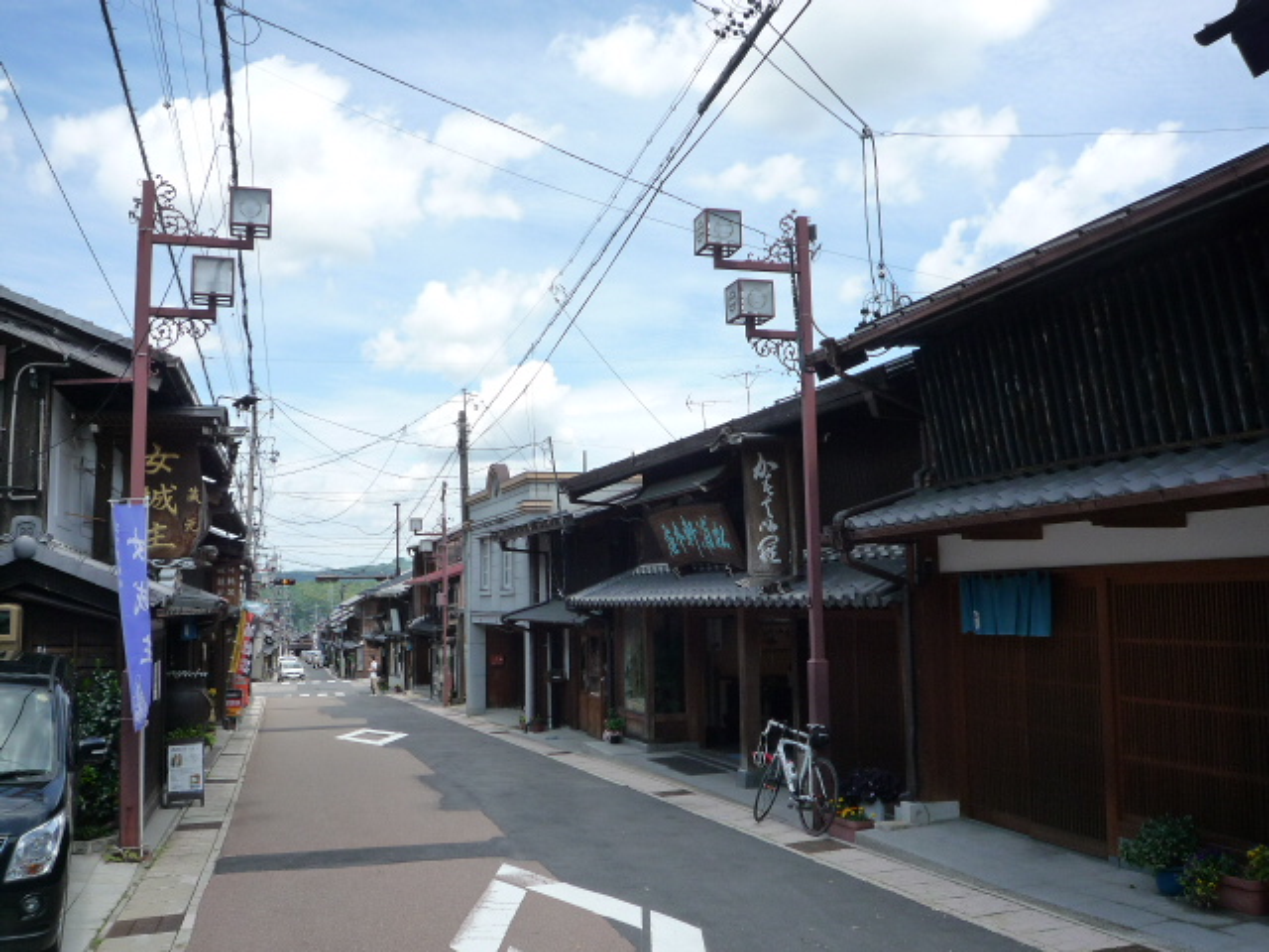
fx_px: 1210
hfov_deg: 55.4
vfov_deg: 42.9
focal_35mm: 33
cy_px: 476
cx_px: 634
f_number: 4
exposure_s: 1/500
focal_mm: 5.8
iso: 160
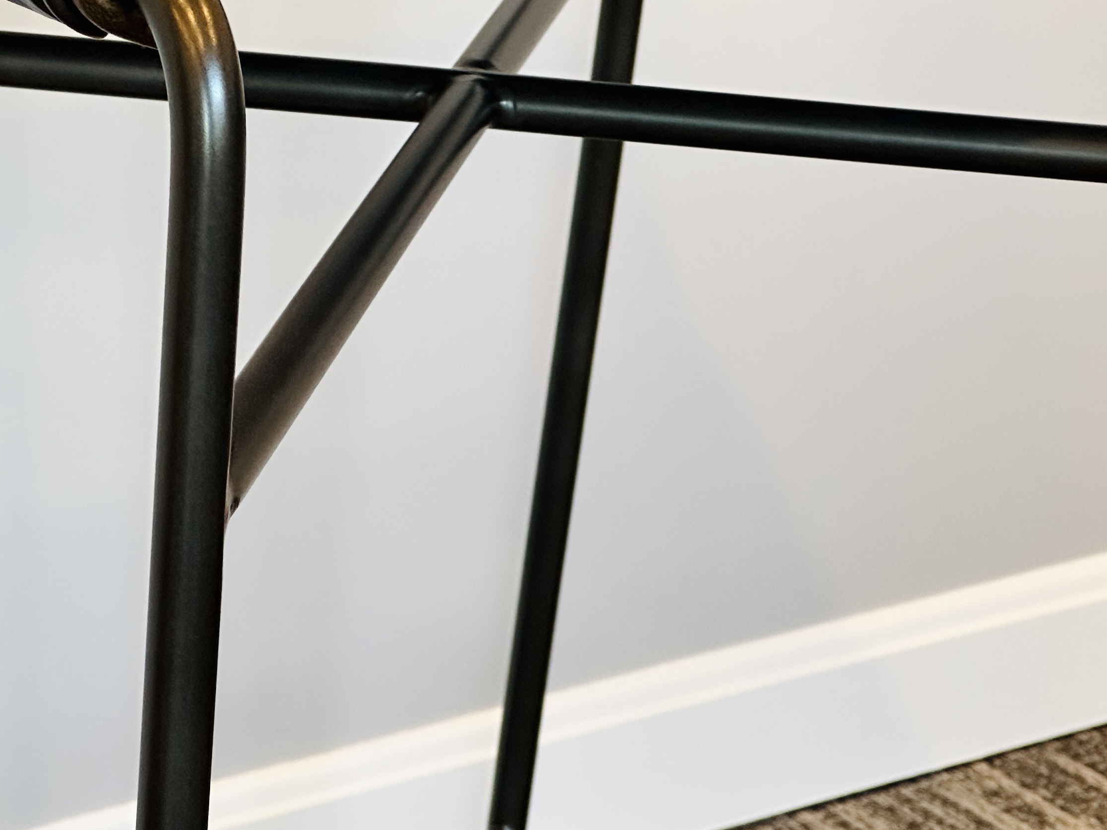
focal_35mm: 139
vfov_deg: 10.7
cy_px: 229
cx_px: 294
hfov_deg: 14.2
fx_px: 4445
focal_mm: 9
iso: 250
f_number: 2.8
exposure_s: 1/60
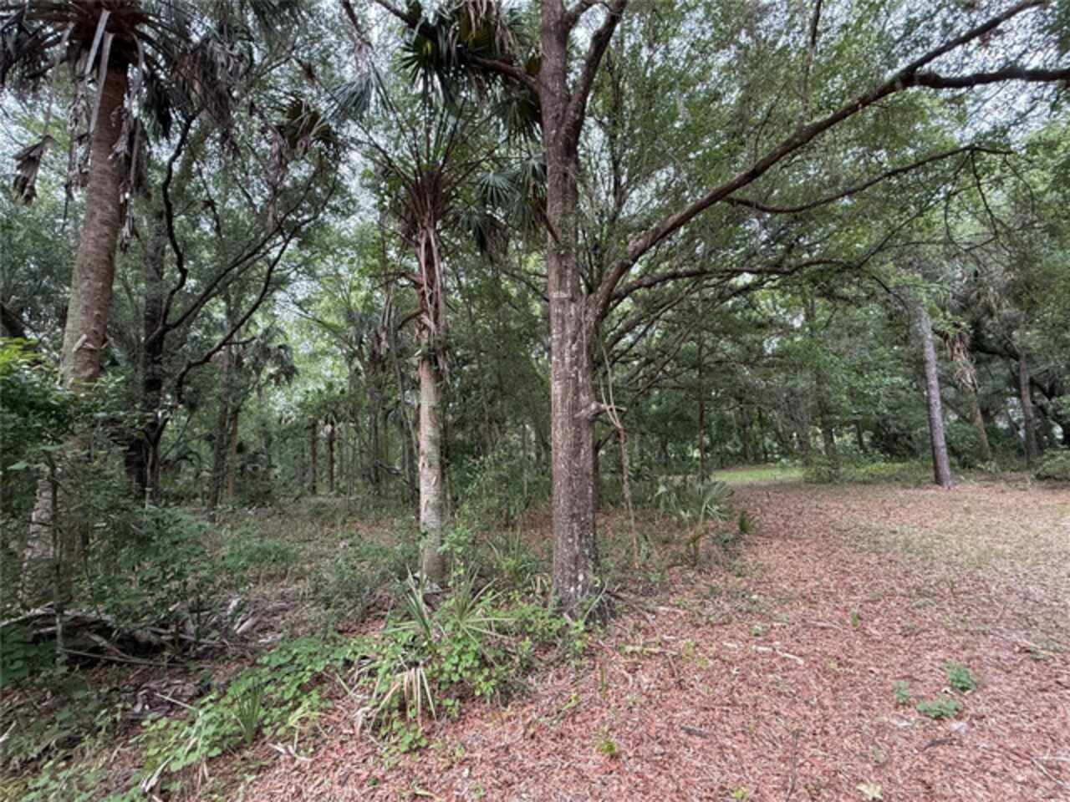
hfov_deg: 102.1
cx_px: 535
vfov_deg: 85.7
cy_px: 401
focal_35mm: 14
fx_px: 433
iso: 160
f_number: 2.2
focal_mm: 2.22
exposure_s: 1/99
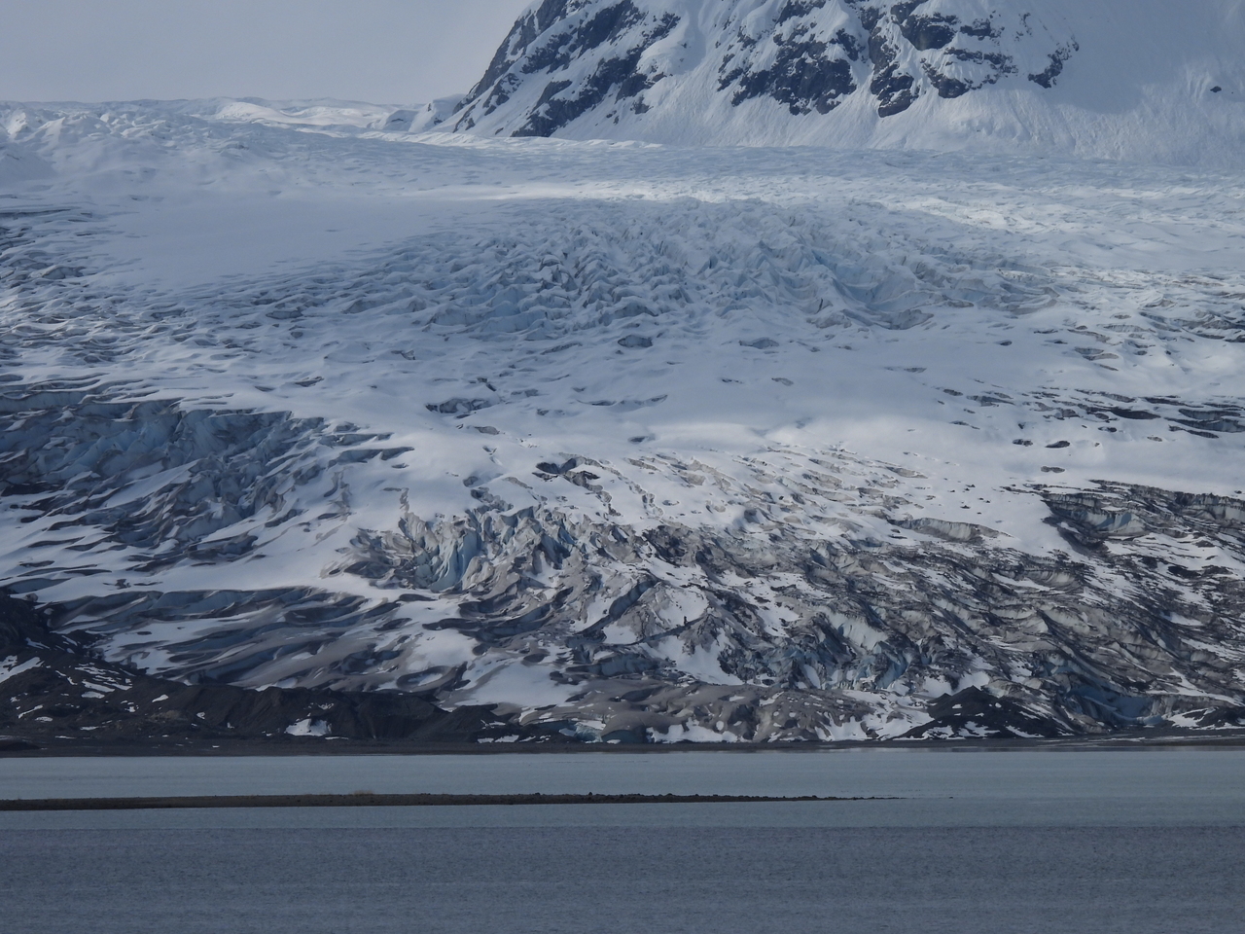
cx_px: 622
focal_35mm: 350
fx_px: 12588
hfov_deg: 5.7
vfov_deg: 4.2
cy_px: 467
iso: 100
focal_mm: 62.5
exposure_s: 1/1600
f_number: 7.1
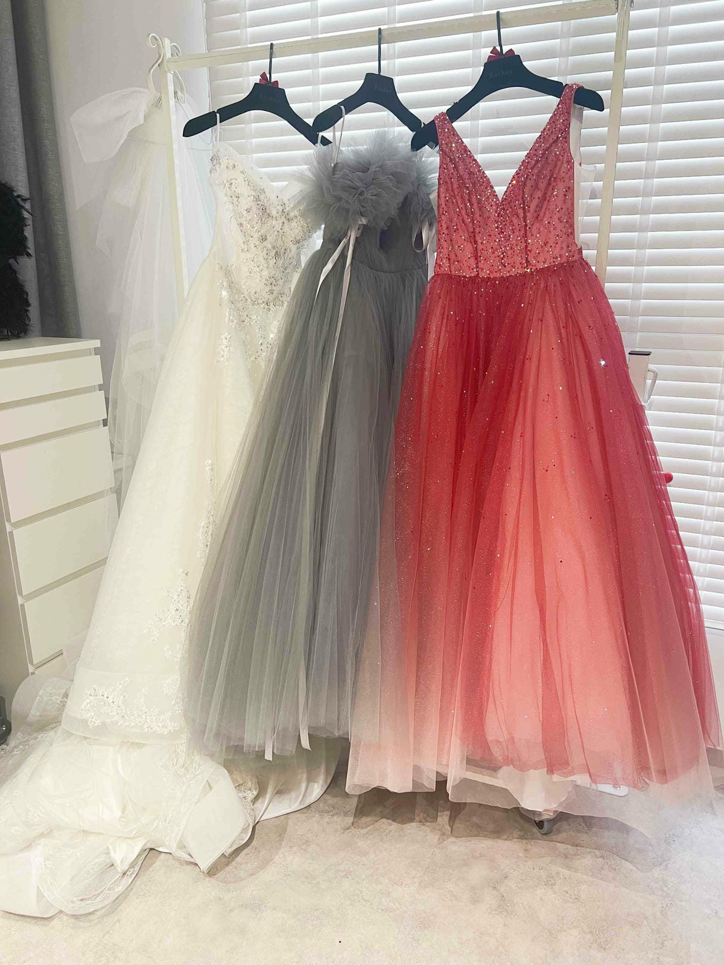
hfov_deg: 53.1
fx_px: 725
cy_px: 482
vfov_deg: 67.3
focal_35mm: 26
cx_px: 362
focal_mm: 5.7
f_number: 1.5
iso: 100
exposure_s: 1/60
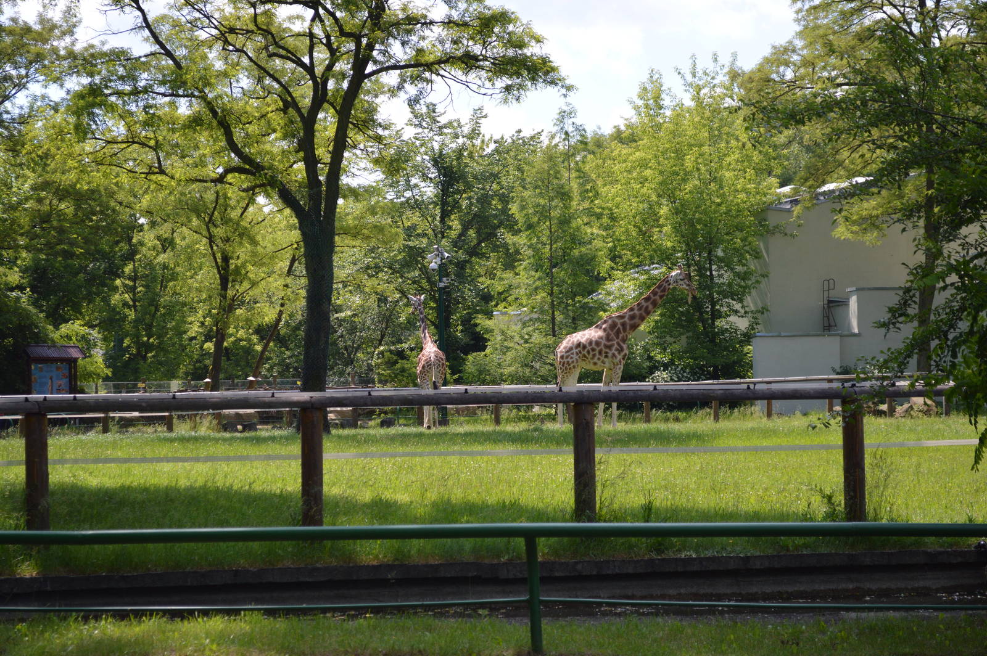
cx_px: 494
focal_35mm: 82
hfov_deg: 24.6
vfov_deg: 16.5
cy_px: 328
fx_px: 2260
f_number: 5.6
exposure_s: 1/800
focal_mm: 55
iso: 400
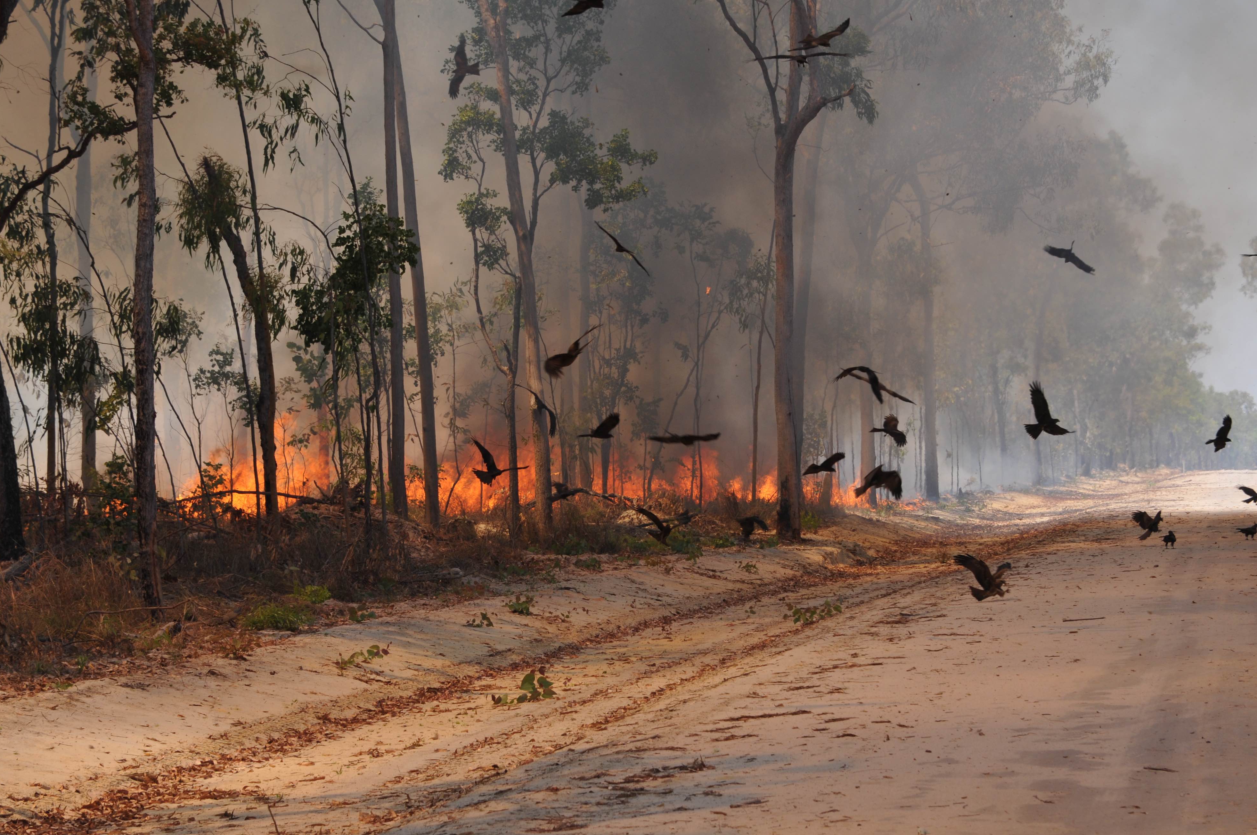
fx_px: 4115
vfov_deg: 11.6
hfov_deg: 17.4
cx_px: 654
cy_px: 430
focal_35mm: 118
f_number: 8
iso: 200
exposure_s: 1/250
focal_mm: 72
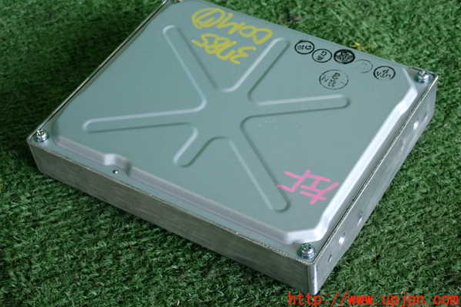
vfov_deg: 19.4
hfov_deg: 28.8
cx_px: 231
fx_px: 896
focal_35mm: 70
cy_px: 136
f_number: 3.8
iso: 500
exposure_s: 1/125
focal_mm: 11.88
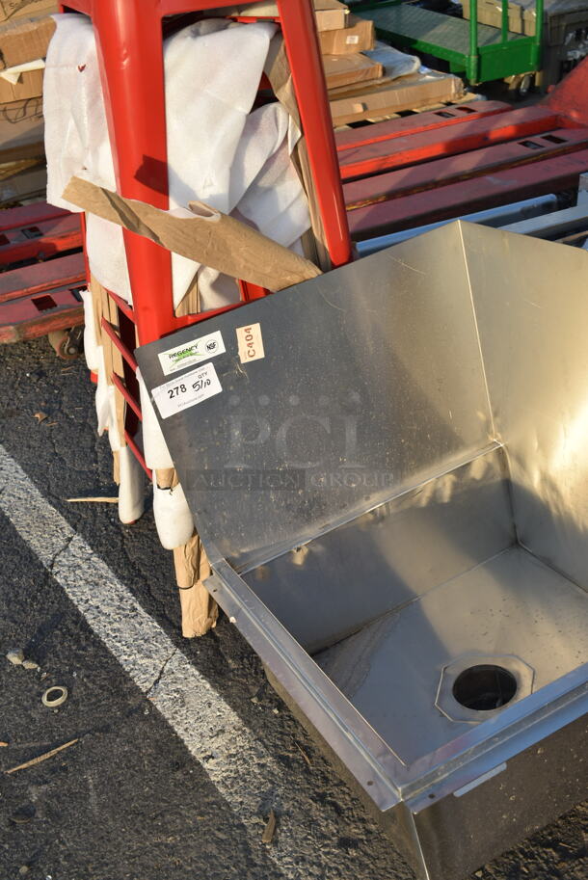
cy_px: 440
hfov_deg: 35.5
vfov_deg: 51.3
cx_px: 294
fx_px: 917
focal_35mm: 38
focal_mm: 25
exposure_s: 1/160
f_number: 6.3
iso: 100
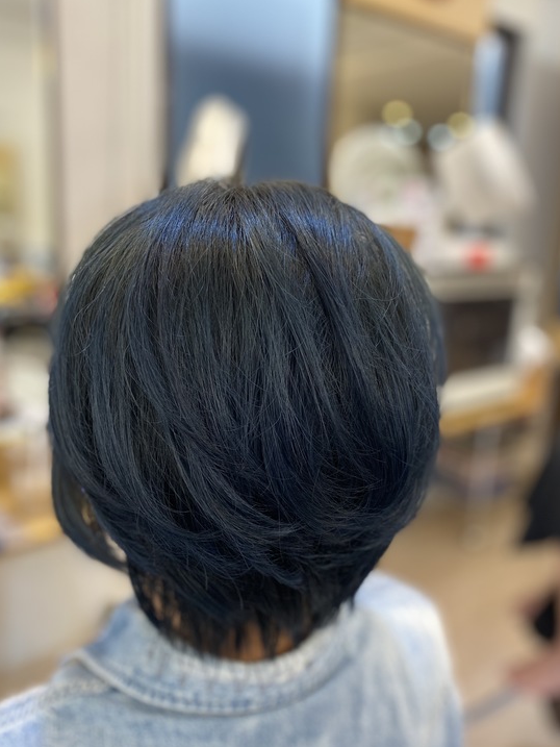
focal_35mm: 29
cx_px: 260
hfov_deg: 48.2
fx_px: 625
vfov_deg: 61.6
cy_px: 387
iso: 100
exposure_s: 1/50
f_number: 1.8
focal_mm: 4.25
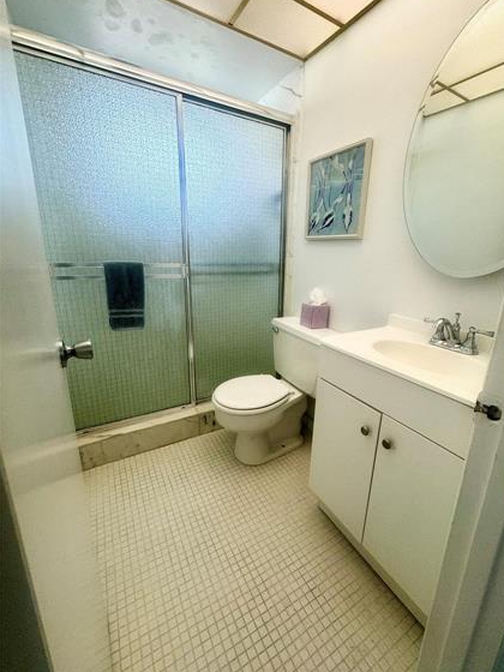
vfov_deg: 98.1
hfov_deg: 81.6
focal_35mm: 15
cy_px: 326
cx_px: 269
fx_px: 291
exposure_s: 1/120
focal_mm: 2.22
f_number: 2.2
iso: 125
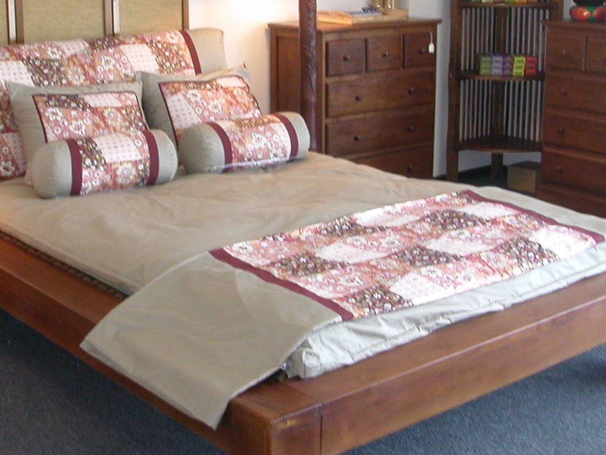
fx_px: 1033
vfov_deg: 24.8
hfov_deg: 32.5
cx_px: 217
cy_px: 168
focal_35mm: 59
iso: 200
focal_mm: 5.6
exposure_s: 1/25.7
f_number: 2.7
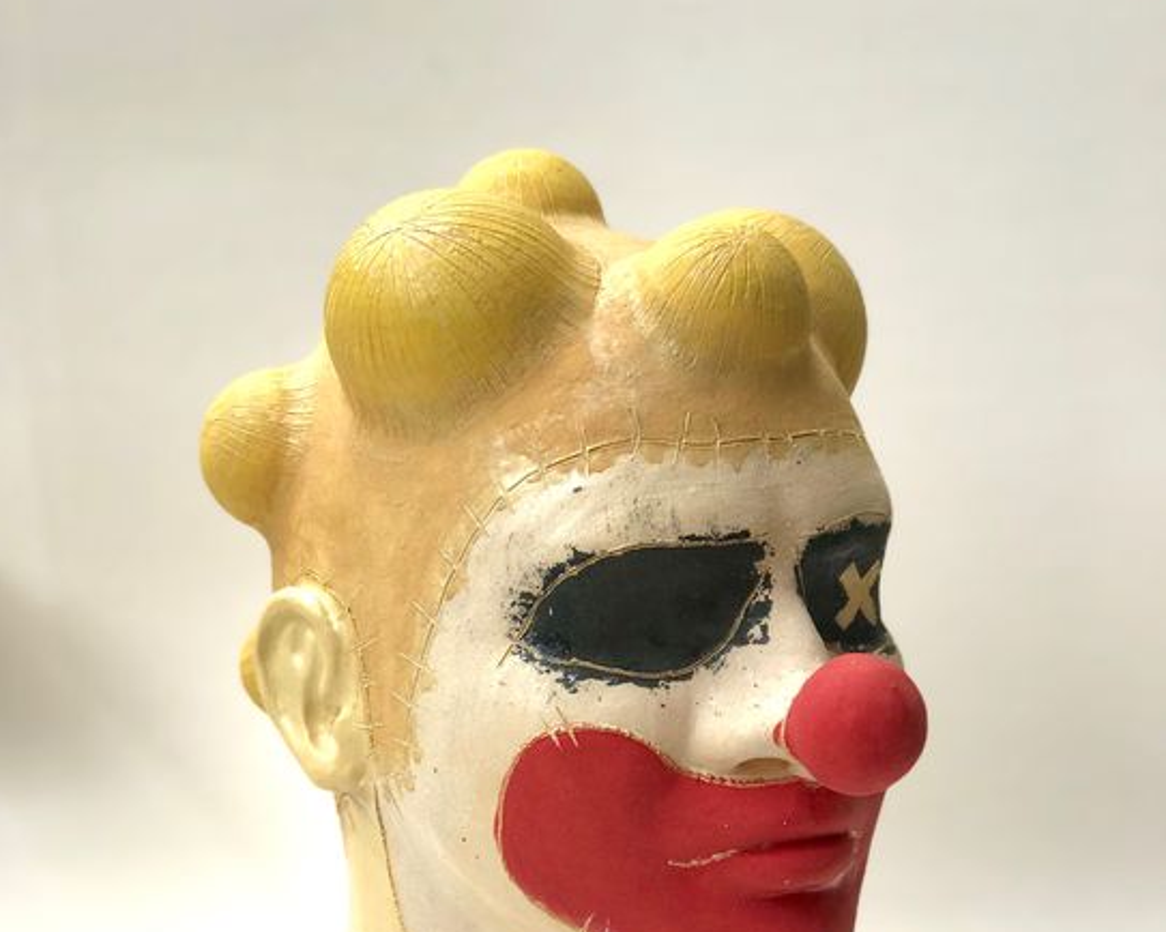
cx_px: 581
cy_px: 717
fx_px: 2587
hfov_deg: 25.4
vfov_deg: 20.2
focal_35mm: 75
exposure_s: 1/346
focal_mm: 6.6
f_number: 2.8
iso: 20
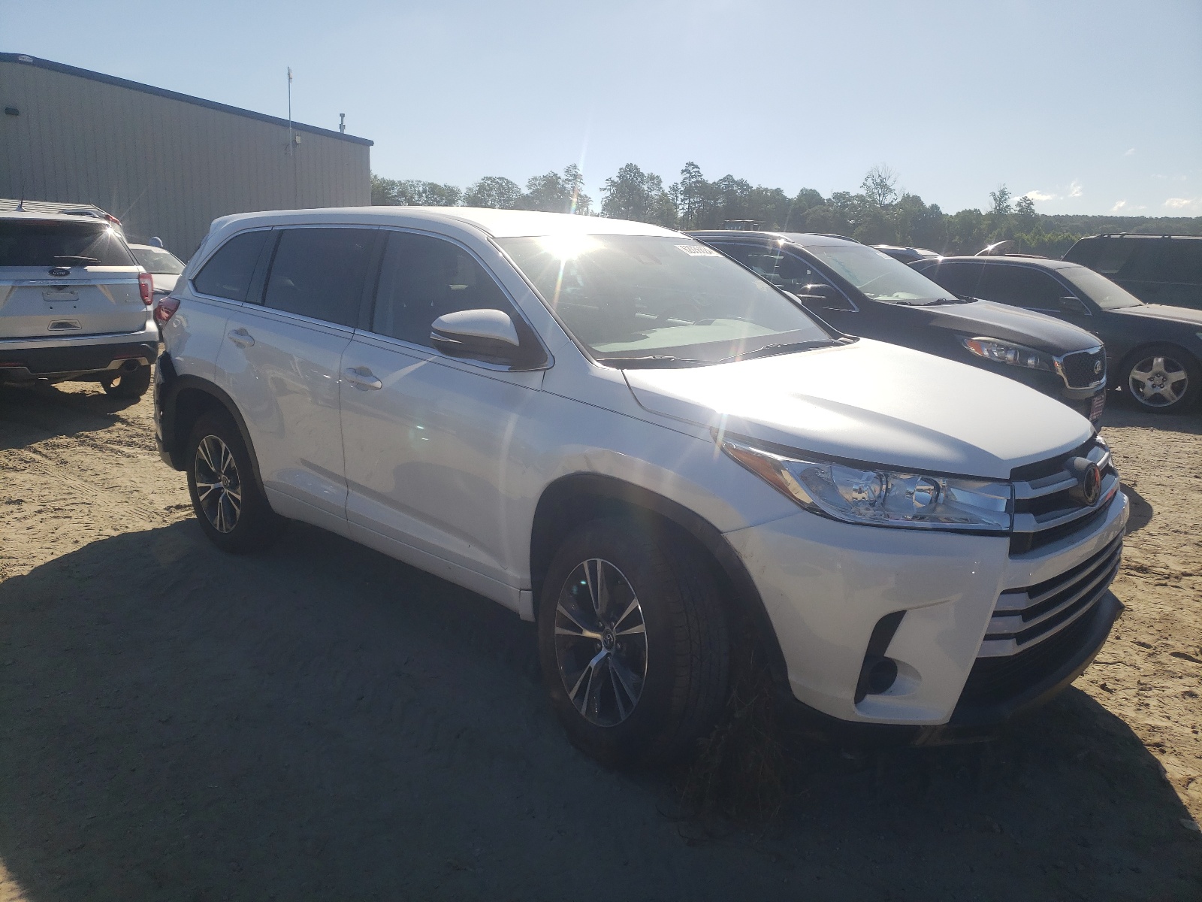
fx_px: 903
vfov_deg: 53.1
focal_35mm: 26
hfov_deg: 67.3
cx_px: 601
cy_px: 451
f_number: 1.5
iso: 50
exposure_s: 1/3333
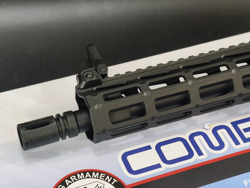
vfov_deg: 17.4
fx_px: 615
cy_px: 94
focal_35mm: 85
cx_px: 125
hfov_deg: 23.0
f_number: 2.67
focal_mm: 22.48
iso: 884
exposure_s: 1/30
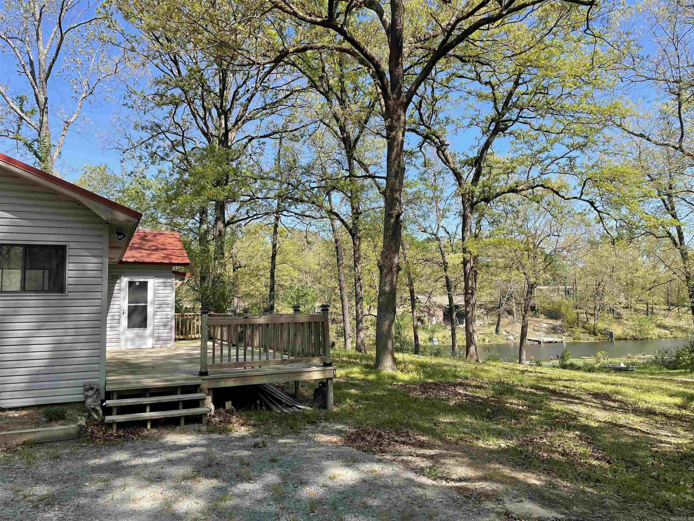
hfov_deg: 67.3
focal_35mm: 26
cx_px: 347
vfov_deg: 53.1
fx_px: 521
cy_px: 260
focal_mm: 4.2
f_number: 1.6
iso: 32
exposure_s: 1/1401
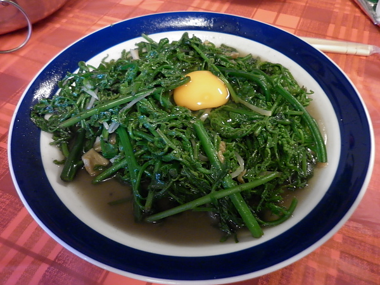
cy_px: 142
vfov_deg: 49.7
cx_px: 190
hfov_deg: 63.4
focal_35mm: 28
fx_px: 307
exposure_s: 1/13
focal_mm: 5
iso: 200
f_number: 2.8
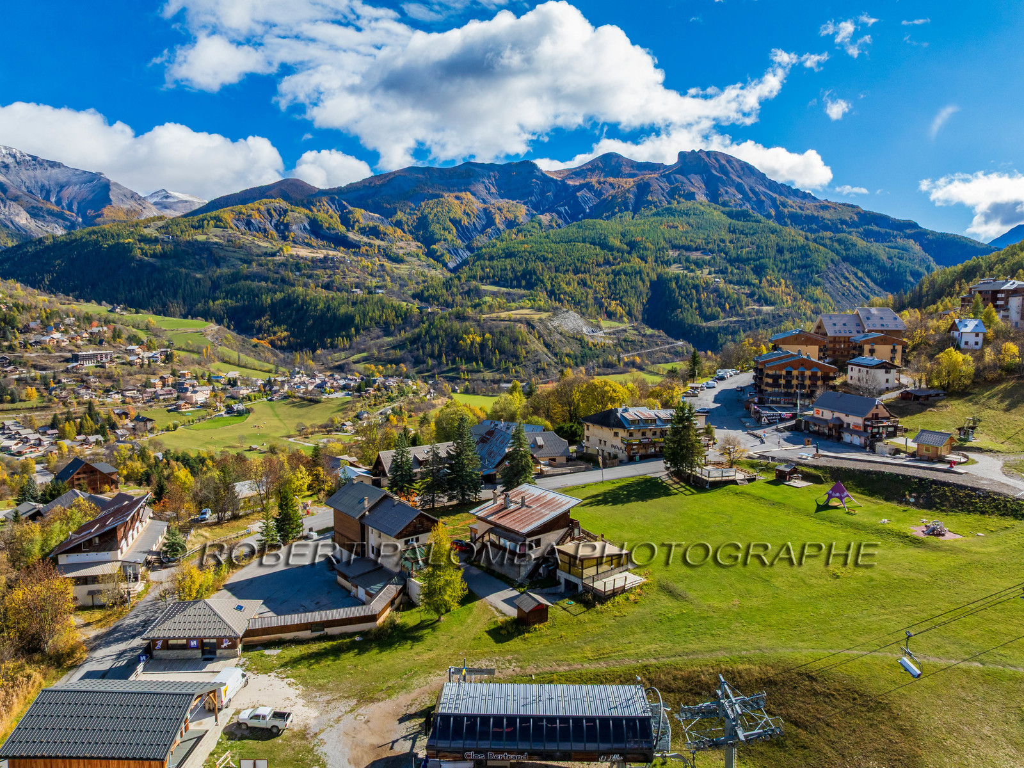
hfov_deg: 71.6
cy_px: 384
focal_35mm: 24
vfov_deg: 56.8
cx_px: 512
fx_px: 710
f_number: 11
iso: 200
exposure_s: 1/240
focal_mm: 12.3
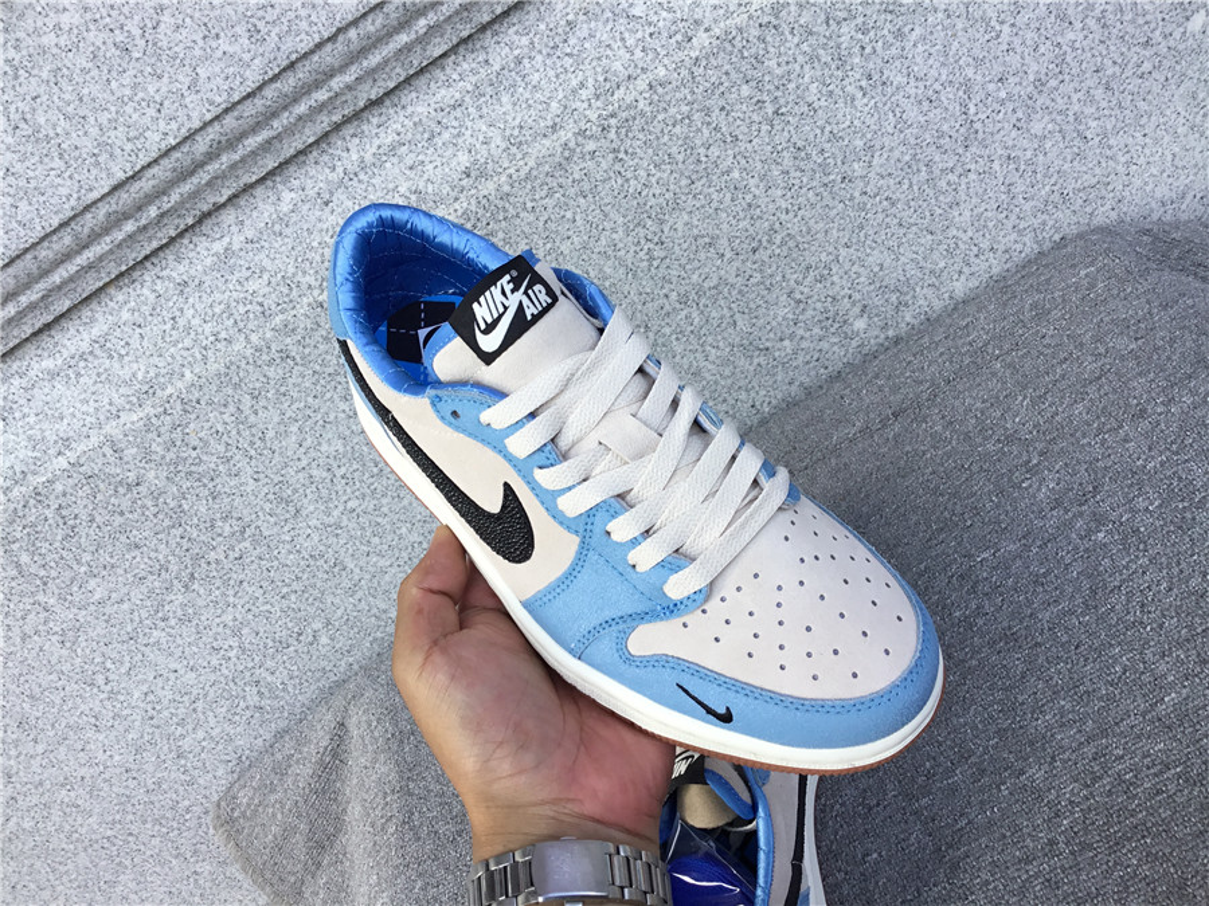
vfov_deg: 45.4
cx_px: 604
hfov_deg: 58.4
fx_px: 1083
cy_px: 453
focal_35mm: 31
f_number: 2.4
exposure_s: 1/170
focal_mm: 3.3
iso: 25
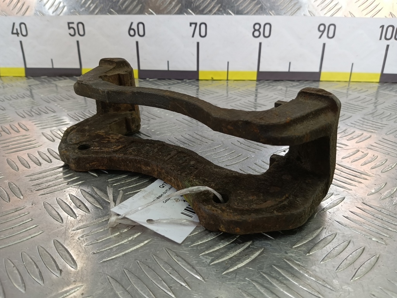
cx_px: 198
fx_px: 264
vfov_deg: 58.9
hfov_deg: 73.9
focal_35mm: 23
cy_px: 149
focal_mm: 4.11
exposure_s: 1/50
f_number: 1.6
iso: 79
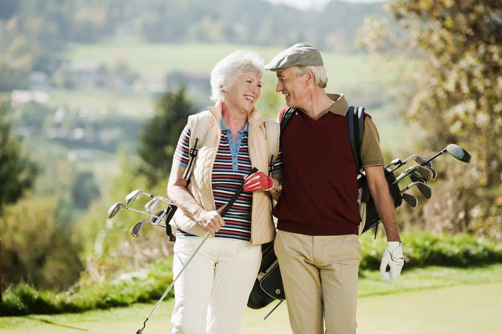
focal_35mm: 200
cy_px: 167
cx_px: 251
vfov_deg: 6.9
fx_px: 2788
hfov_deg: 10.3
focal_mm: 200
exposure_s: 1/500
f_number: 4.8
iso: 200
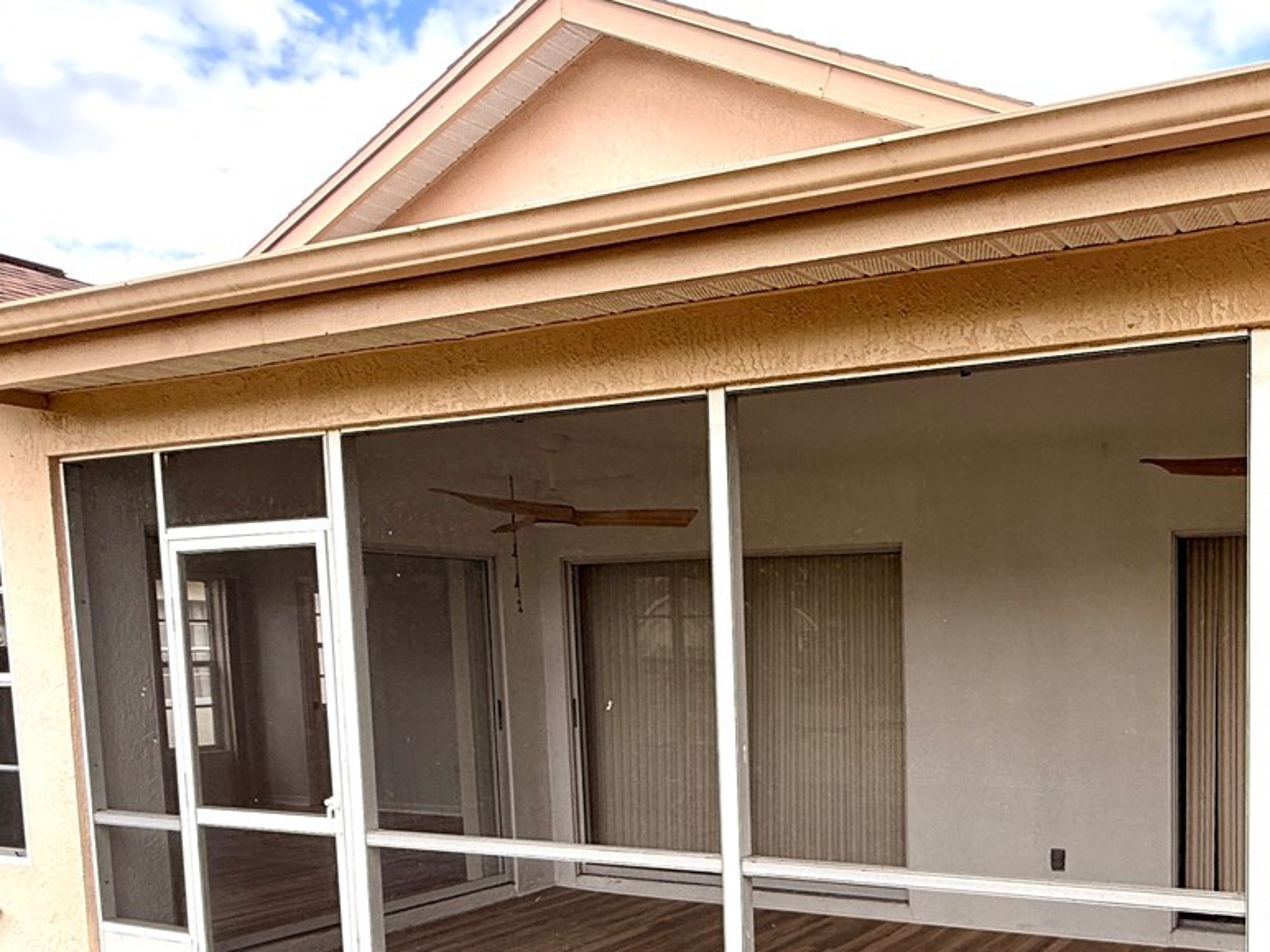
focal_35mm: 29
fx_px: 1064
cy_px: 725
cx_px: 1092
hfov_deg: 55.2
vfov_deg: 46.3
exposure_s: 1/359
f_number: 2.2
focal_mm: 2.22
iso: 50
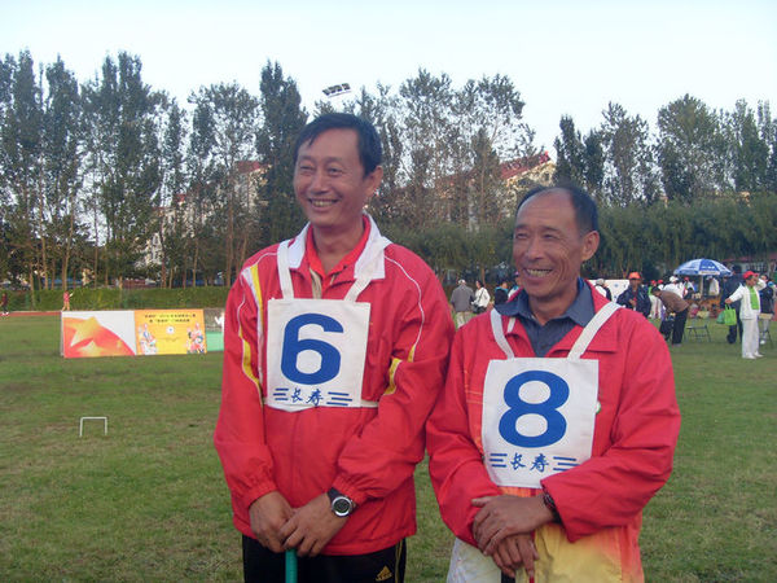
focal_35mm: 42
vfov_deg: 34.3
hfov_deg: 44.8
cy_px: 292
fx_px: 943
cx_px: 388
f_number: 3.7
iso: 100
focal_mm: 7
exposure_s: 1/90
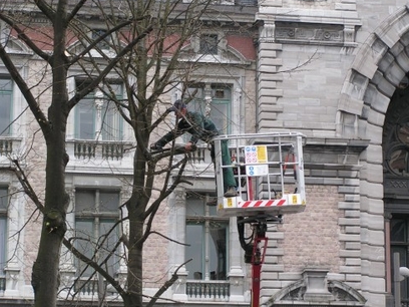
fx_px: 1607
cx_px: 232
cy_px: 135
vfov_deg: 10.9
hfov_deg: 14.5
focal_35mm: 136
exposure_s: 1/160
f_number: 4
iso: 50
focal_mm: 18.5
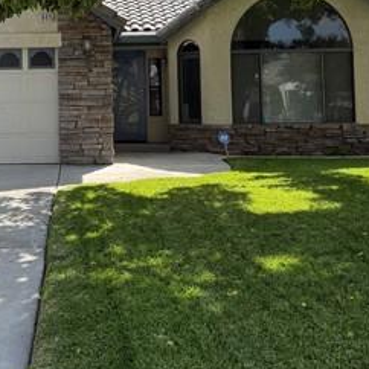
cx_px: 58
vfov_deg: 29.8
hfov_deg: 29.6
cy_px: 67
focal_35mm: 56
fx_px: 675
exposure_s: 1/2525
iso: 100
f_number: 1.78
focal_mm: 6.76
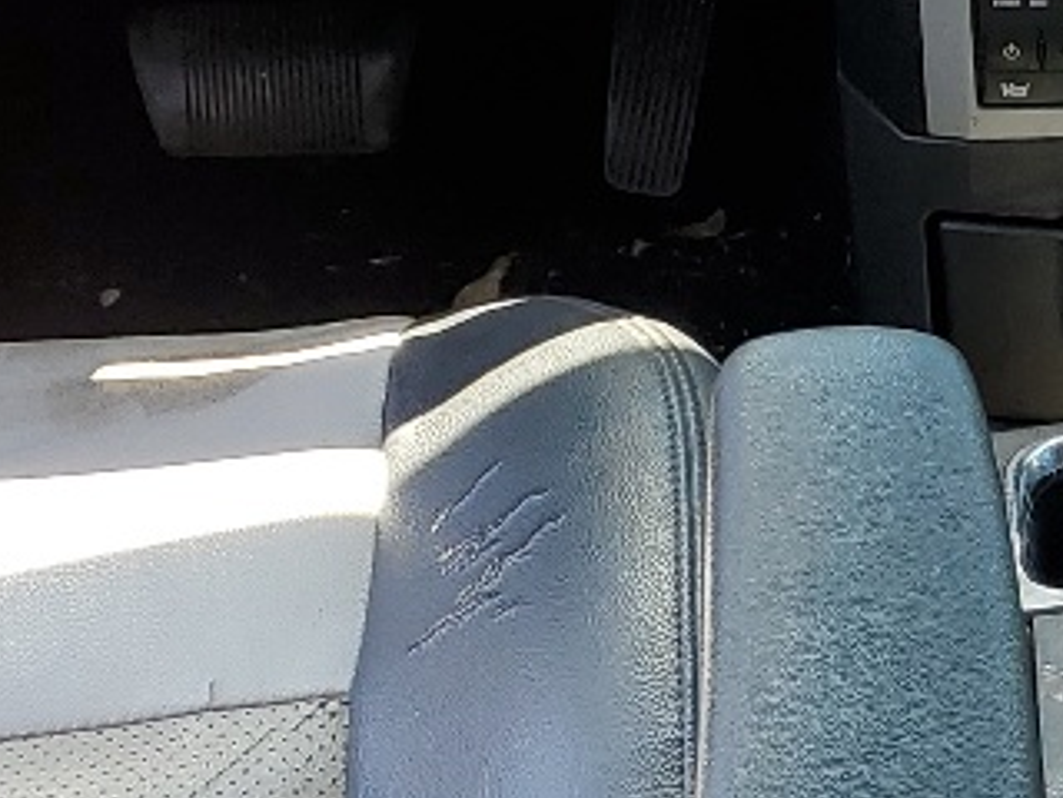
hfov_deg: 14.7
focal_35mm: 130
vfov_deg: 11.4
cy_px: 366
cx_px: 1276
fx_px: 3992
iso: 50
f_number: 1.5
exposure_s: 1/233
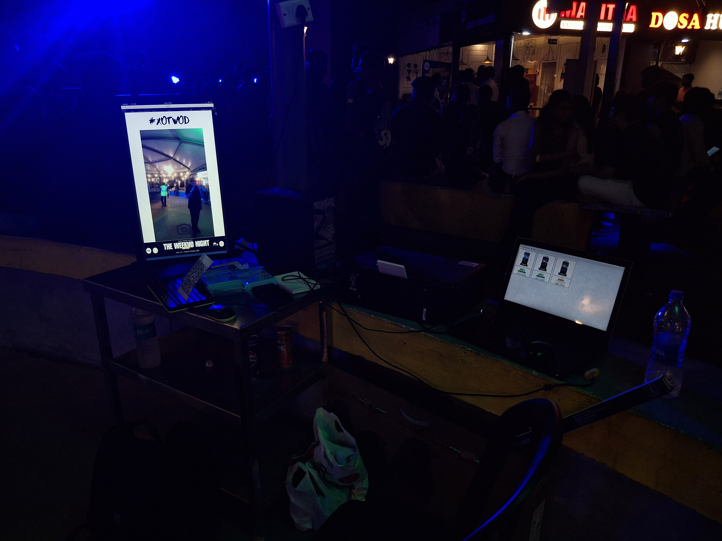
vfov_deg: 54.9
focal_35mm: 25
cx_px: 361
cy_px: 270
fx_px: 521
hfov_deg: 69.4
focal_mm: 4.69
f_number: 1.8
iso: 100
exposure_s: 1/100
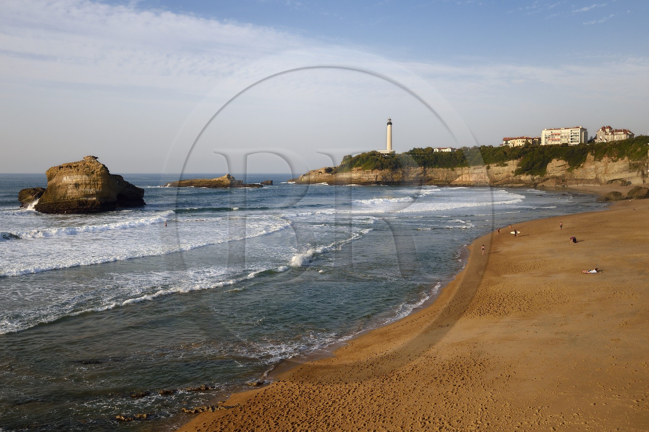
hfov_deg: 58.7
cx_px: 324
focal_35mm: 32
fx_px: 577
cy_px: 216
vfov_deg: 41.1
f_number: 13
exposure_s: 1/250
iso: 200
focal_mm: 32
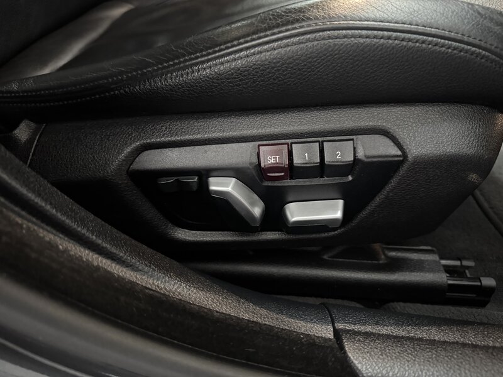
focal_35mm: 24
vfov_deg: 56.8
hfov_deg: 71.6
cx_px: 252
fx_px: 349
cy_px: 188
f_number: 1.78
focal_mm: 6.76
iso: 2000
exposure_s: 1/17
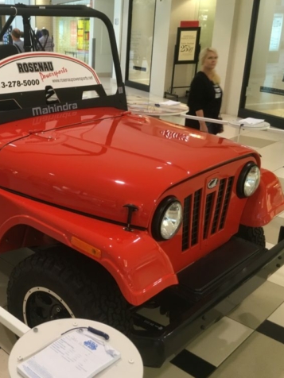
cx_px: 58
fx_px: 427
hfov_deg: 35.7
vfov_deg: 47.9
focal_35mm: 39
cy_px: 188
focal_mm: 4.15
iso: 100
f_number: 2.2
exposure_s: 1/30
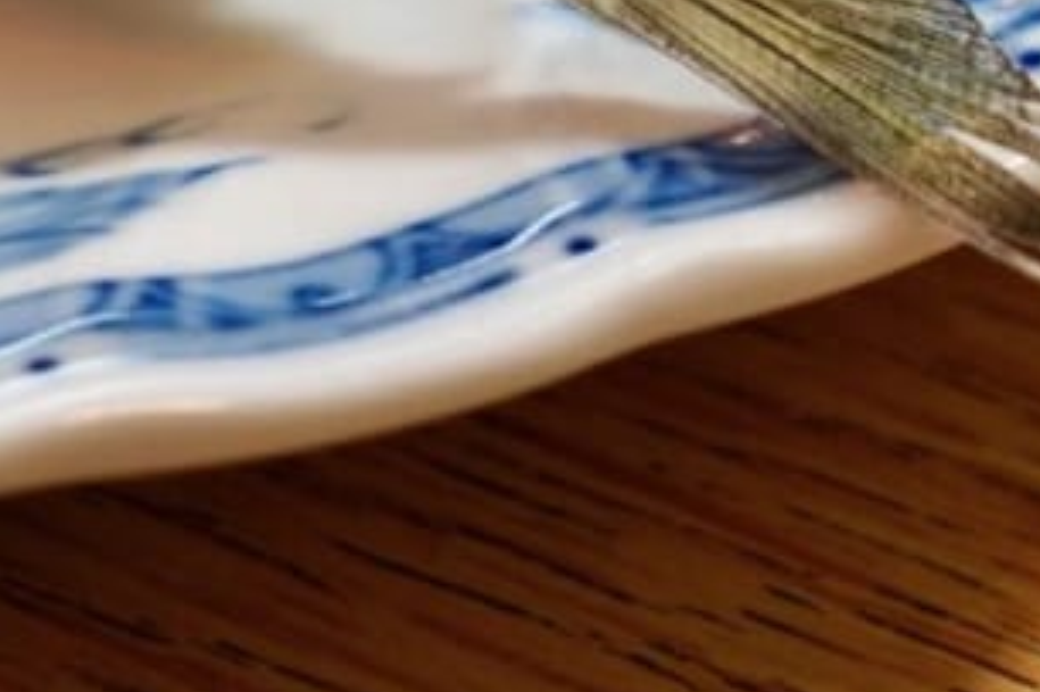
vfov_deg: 6.4
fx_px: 6088
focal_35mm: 211
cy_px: -327
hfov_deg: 9.6
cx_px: -225
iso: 640
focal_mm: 41.9
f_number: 6.3
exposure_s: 1/15
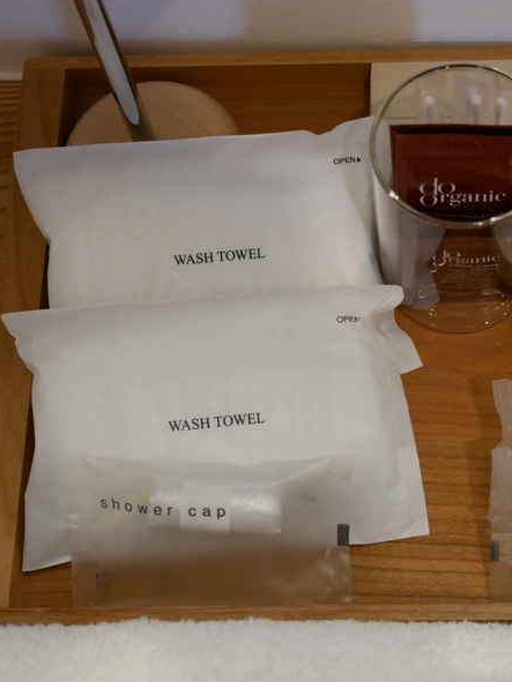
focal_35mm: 65
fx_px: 1282
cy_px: 343
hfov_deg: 22.3
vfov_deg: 29.8
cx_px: 401
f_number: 5
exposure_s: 1/60
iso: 1250
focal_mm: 24
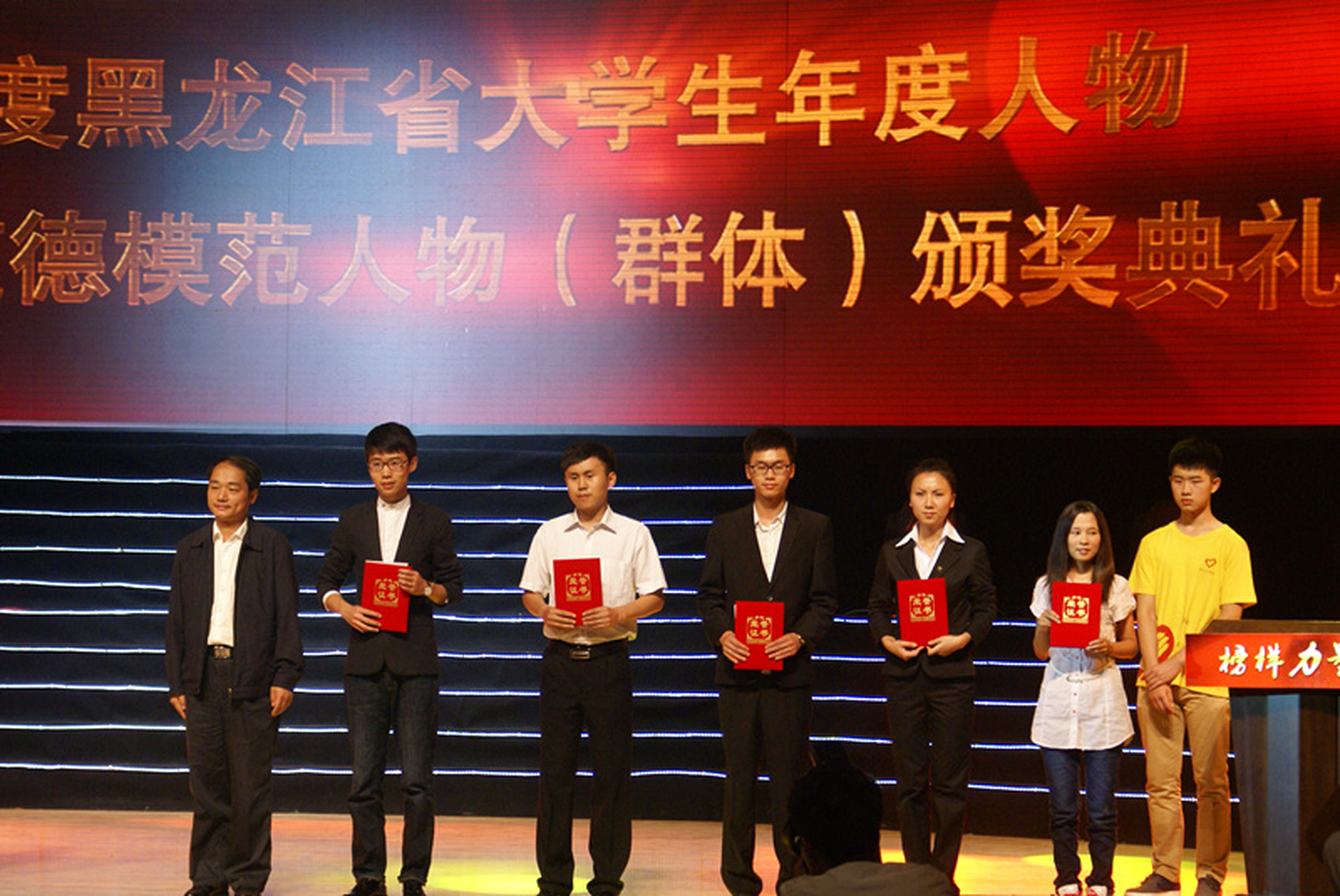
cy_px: 448
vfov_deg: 13.1
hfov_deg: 19.4
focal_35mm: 105
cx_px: 670
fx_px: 3912
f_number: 5.6
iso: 400
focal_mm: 70
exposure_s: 1/100
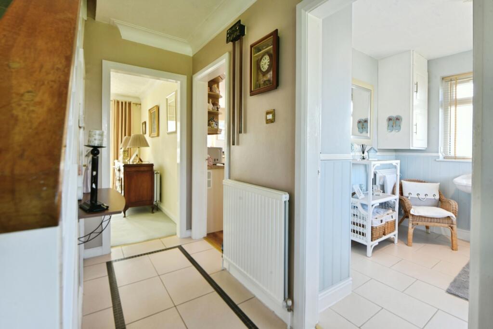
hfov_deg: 93.2
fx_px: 233
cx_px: 246
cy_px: 164
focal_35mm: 17
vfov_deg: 70.5
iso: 560
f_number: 11
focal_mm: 17
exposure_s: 1/15
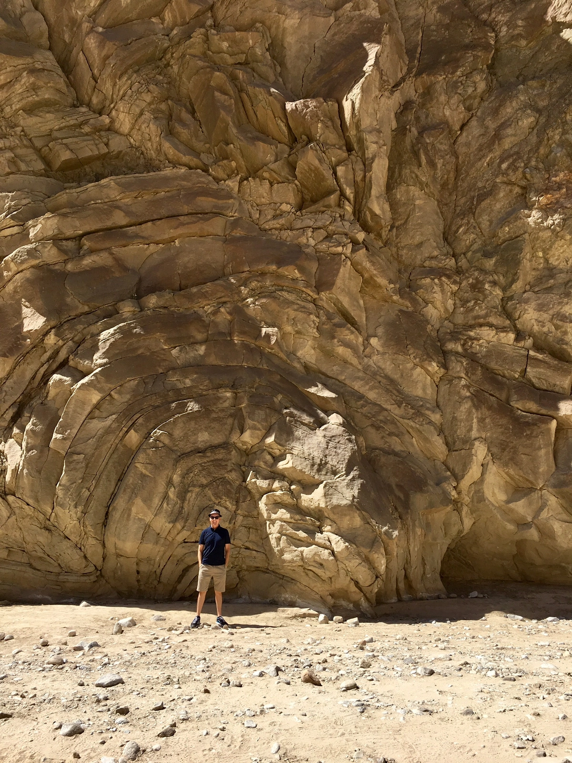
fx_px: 639
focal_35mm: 29
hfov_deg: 48.2
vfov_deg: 61.7
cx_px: 286
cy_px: 382
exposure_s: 1/1479
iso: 25
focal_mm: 4.15
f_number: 2.2
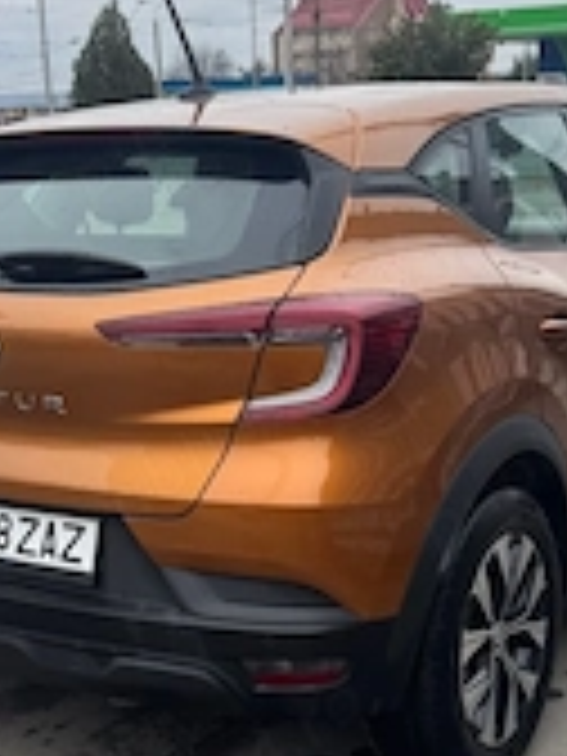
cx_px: 306
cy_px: 495
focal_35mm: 57
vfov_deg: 33.5
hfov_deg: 25.7
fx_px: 1245
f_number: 1.78
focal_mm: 6.76
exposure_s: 1/1869
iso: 80
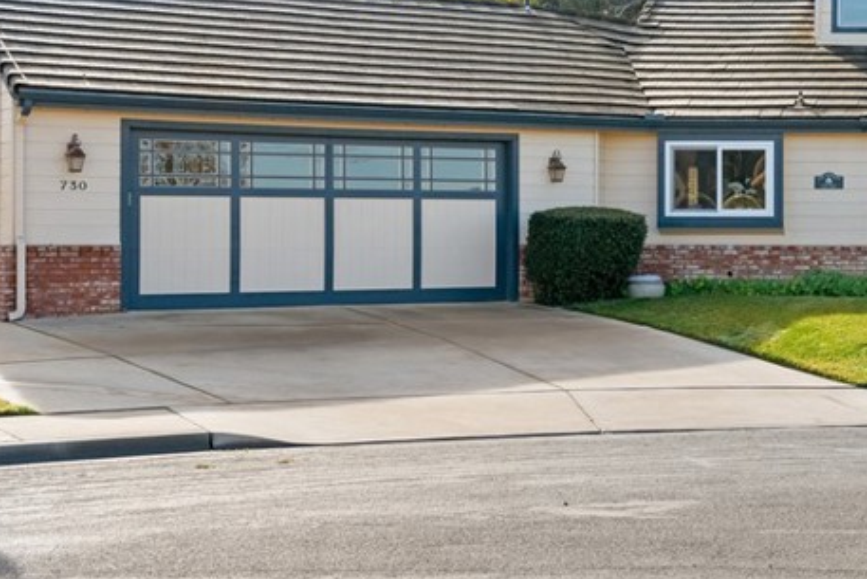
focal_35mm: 74
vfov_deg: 18.2
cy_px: 90
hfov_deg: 25.9
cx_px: 871
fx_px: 1783
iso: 1000
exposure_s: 1/320
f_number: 8
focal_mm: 33
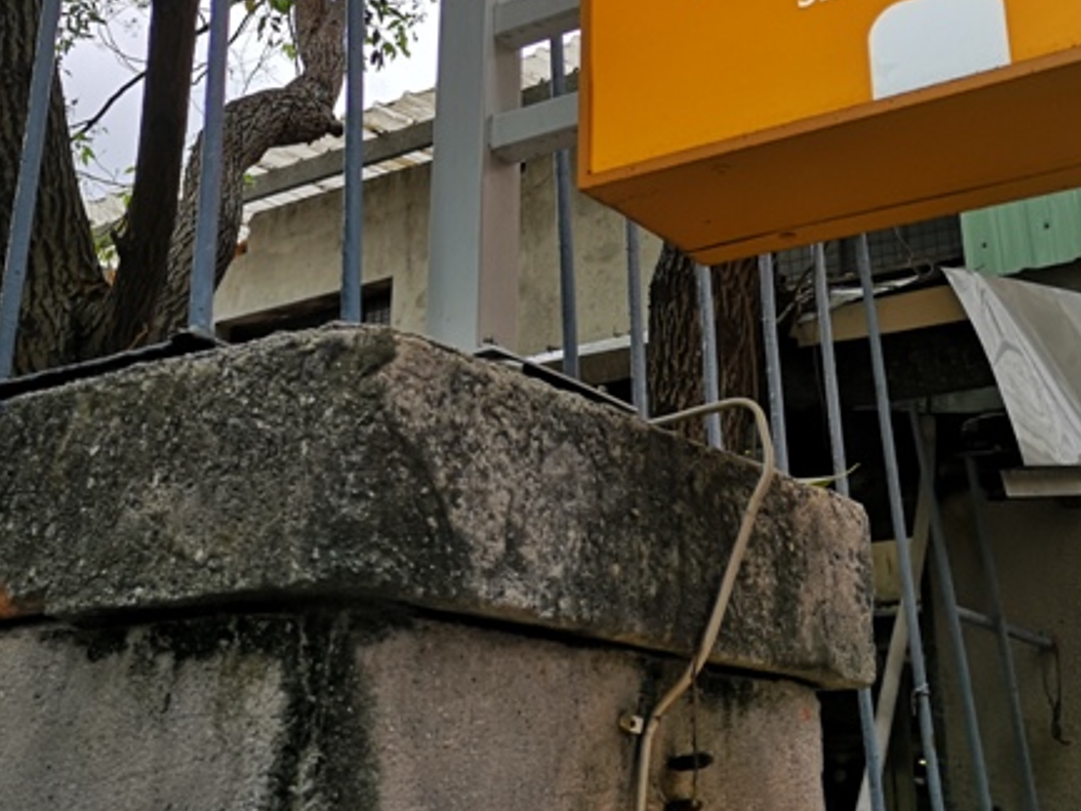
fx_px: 1561
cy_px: 140
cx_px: 551
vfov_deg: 28.4
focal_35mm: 50
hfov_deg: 38.2
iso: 50
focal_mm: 3.95
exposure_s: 1/343
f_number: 1.8
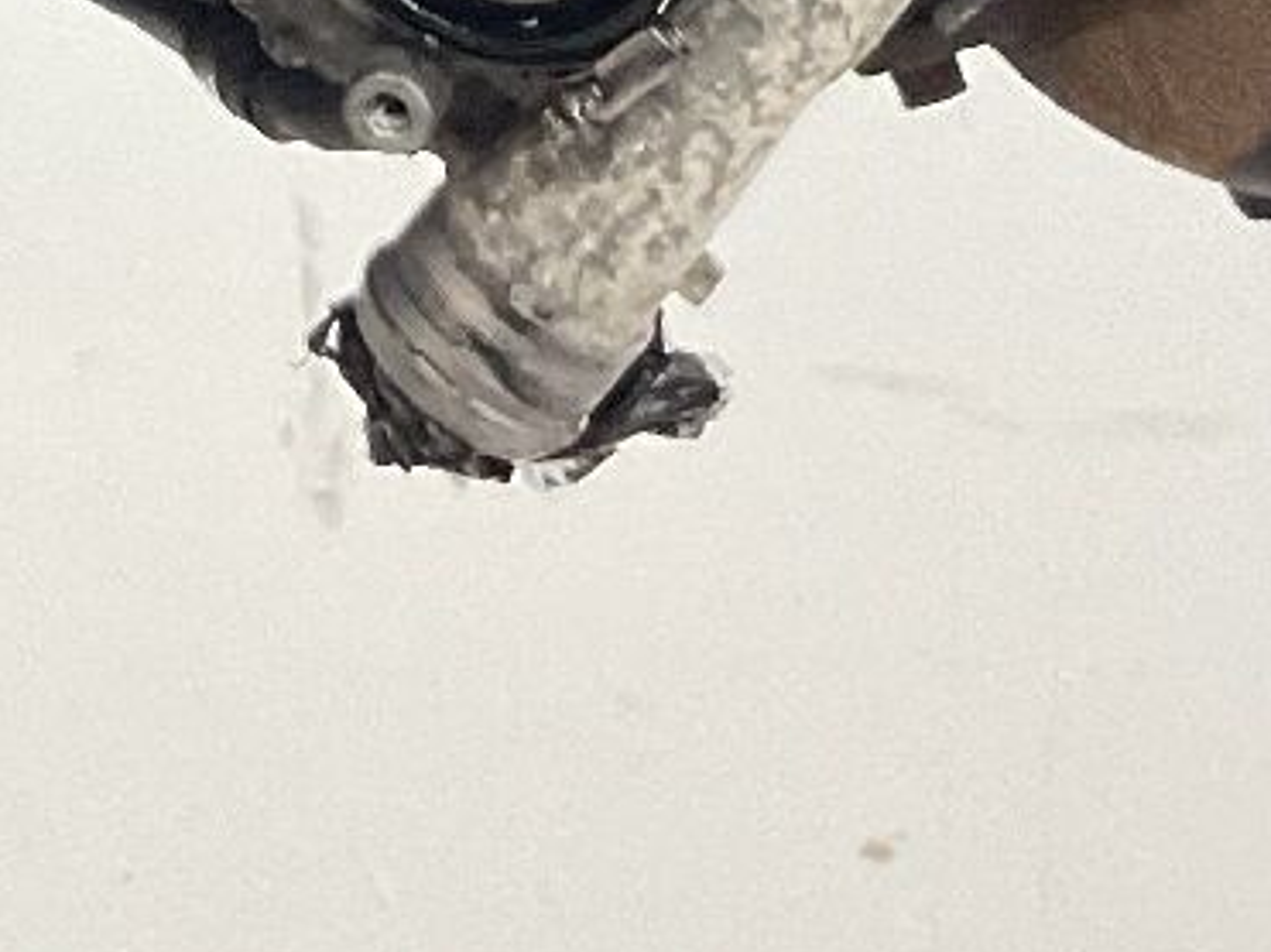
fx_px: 5506
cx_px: -642
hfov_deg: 12.5
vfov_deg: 9.0
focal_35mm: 150
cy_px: -1303
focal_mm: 3
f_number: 1.8
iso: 160
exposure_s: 1/50
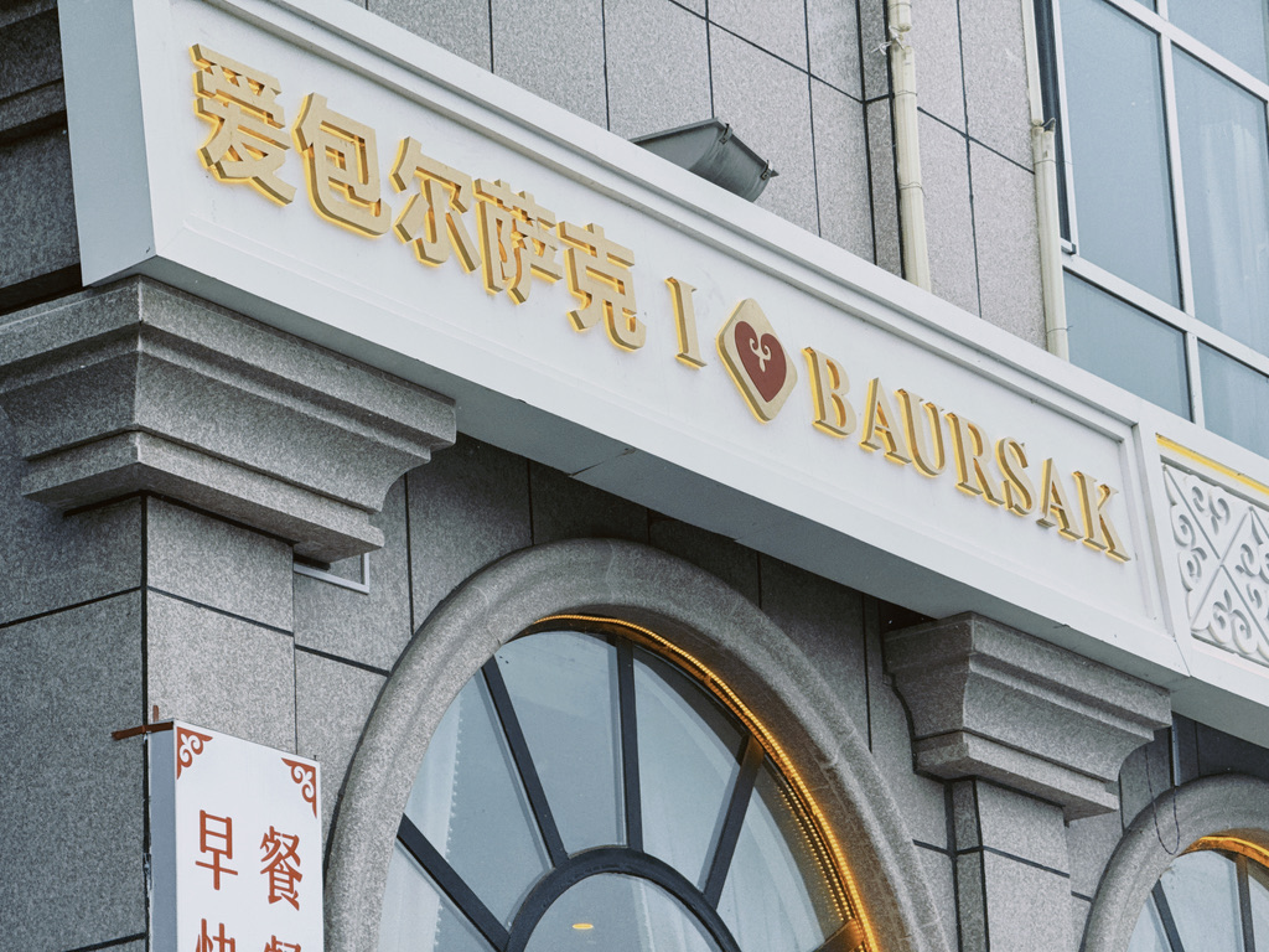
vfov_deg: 12.3
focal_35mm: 120
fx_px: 4399
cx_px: 634
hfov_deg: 16.4
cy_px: 476
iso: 40
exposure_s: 1/279
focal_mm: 15.66
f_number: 2.8
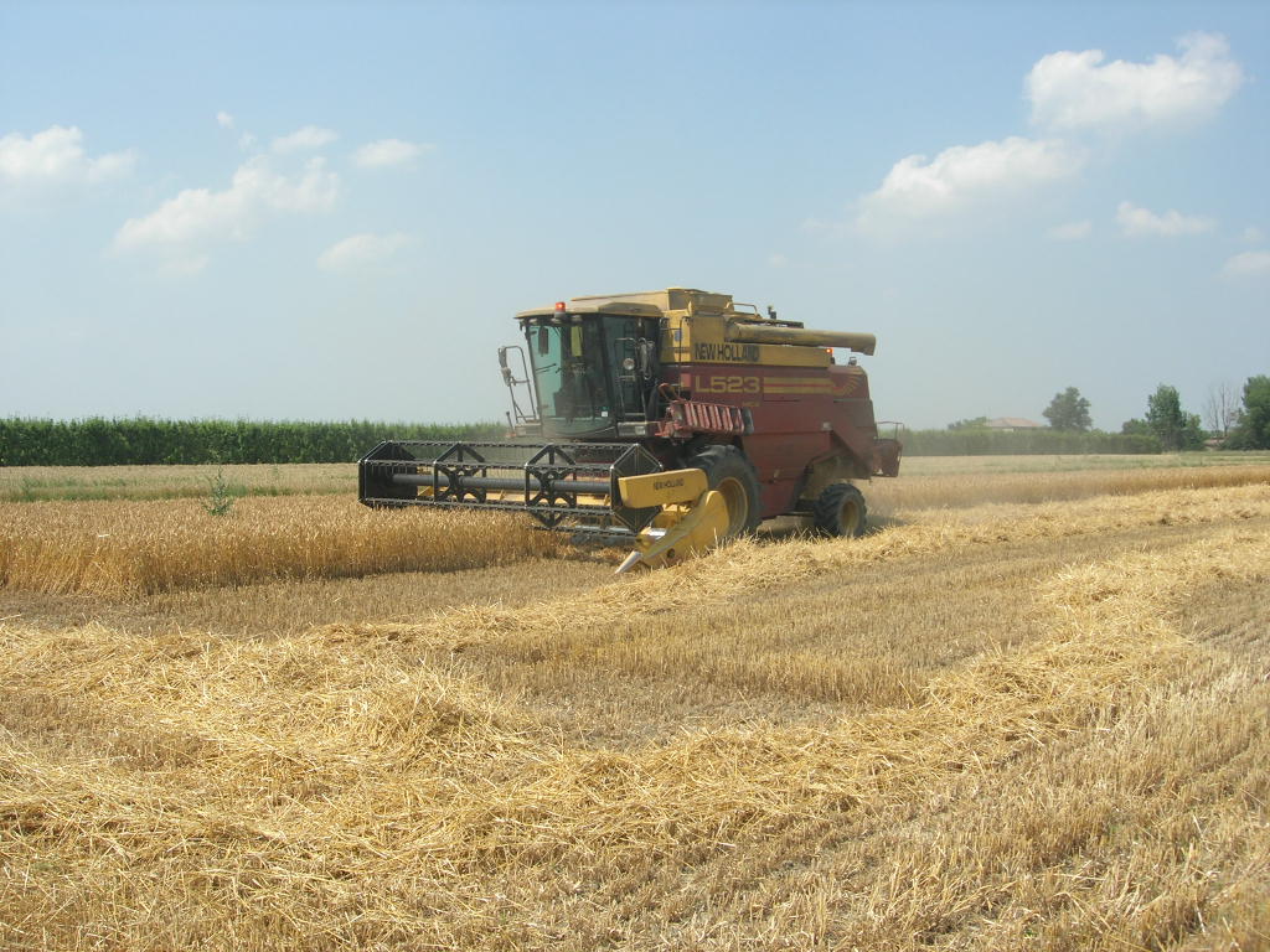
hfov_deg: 49.0
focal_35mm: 38
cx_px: 635
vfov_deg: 37.7
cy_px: 476
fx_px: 1394
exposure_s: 1/525
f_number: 4.8
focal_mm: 7.8
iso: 64
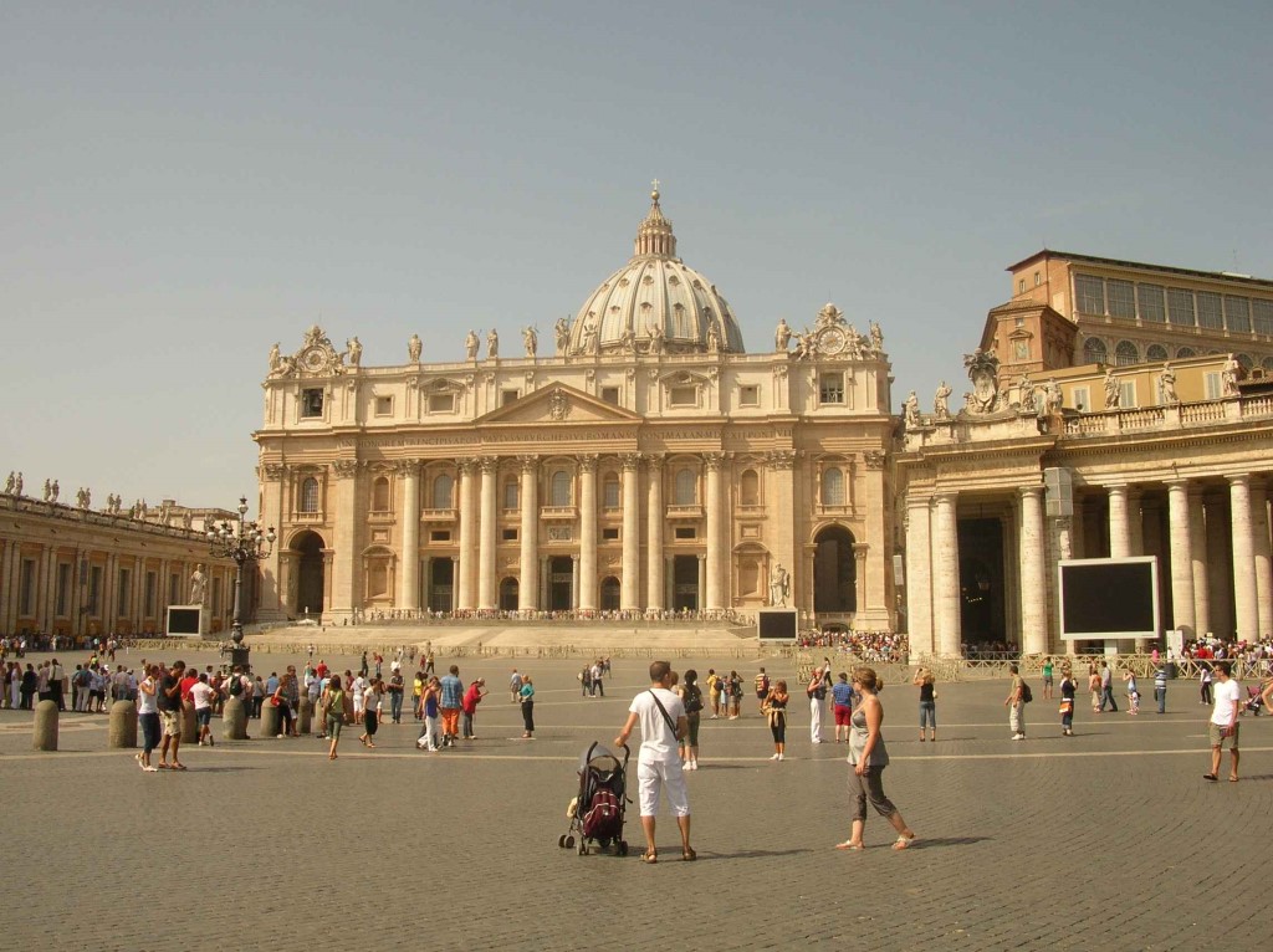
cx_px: 636
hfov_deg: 52.7
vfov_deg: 40.6
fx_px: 1286
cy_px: 476
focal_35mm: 35
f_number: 5.6
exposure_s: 1/380
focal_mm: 5.8
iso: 50
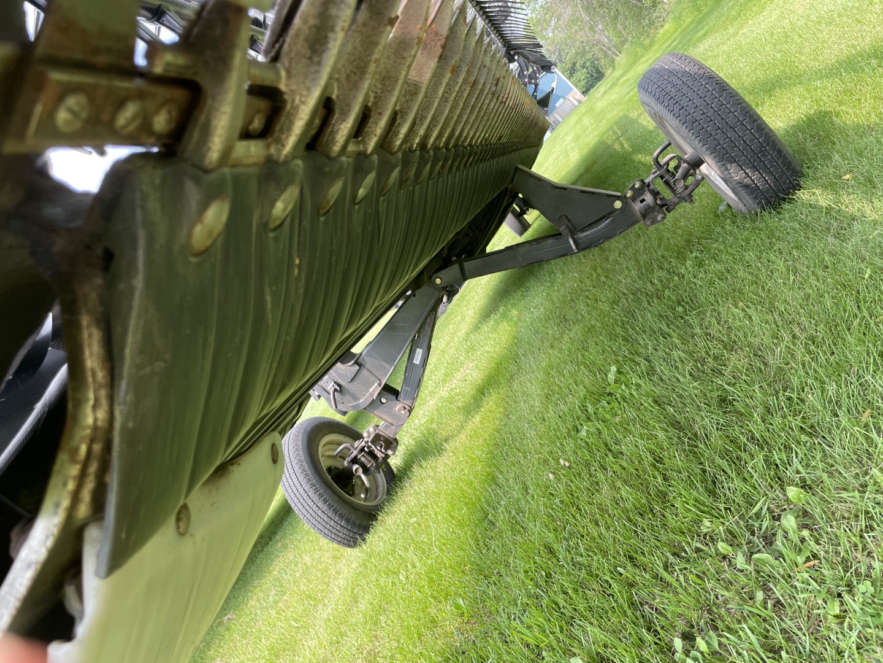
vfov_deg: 53.1
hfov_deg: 67.3
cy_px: 332
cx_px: 442
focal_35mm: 26
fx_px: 663
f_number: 1.6
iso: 32
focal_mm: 4.2
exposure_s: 1/275
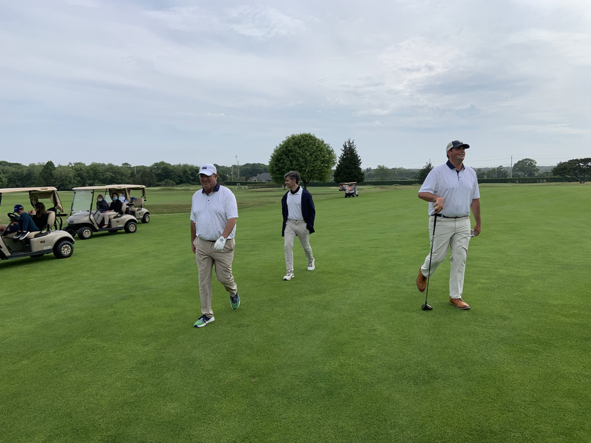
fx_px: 444
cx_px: 296
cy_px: 222
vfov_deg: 53.1
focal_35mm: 26
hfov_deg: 67.3
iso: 25
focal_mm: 4.25
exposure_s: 1/3521
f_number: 1.8
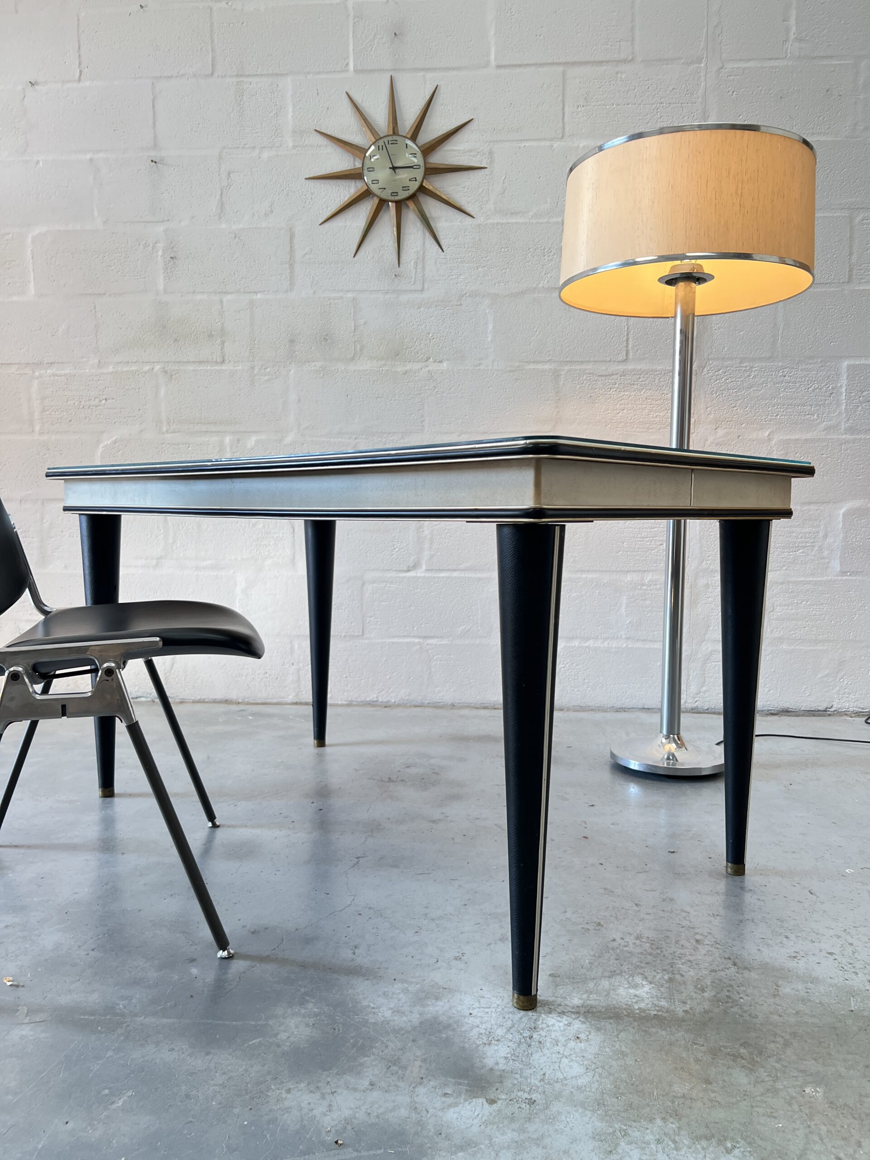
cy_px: 580
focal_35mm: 26
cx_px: 435
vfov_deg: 67.3
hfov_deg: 53.1
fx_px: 871
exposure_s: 1/100
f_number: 1.5
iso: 80
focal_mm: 5.7
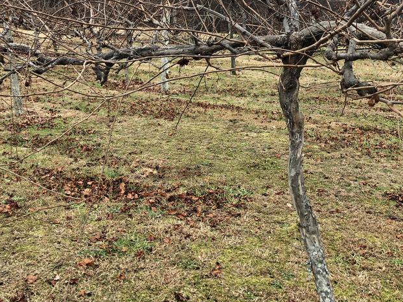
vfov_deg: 33.9
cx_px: 215
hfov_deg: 44.8
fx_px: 489
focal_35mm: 42
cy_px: 91
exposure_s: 1/120
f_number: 1.8
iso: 20
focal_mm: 3.99
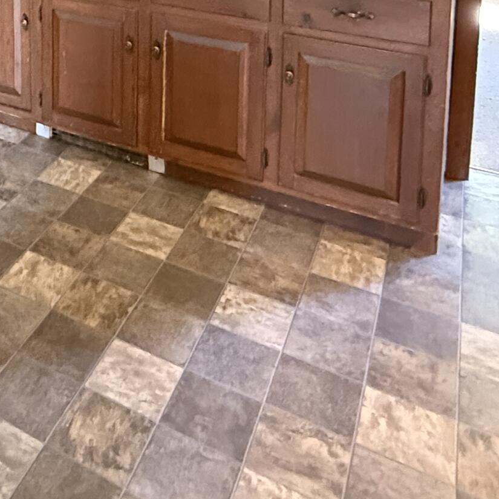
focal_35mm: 45
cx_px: -17
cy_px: -123
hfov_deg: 33.8
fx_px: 734
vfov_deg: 30.8
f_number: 2.2
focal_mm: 2.22
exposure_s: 1/40
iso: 1250
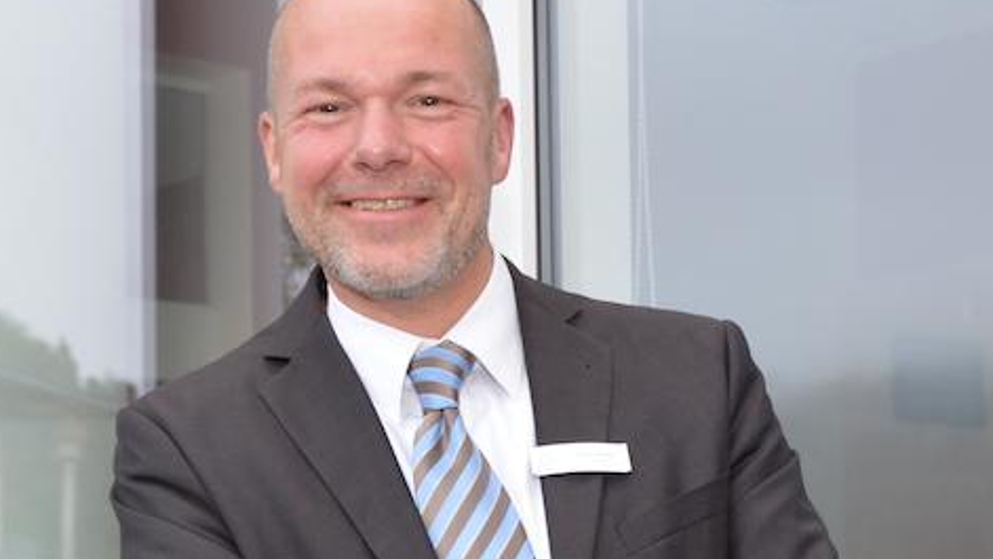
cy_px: 650
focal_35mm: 104
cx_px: 525
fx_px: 2739
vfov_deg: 11.4
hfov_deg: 20.6
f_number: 4.5
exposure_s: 1/80
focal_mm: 26
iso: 400
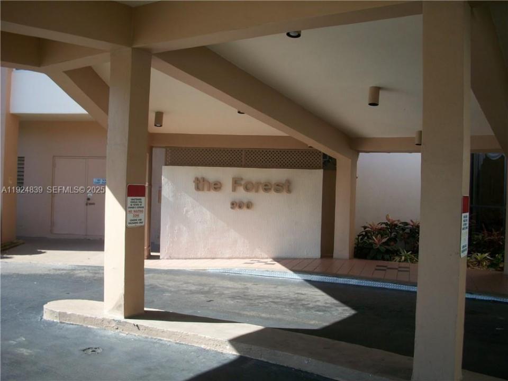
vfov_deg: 40.7
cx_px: 254
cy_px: 190
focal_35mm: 35
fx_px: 514
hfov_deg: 52.6
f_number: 3.1
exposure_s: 1/320
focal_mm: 6.3
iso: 80
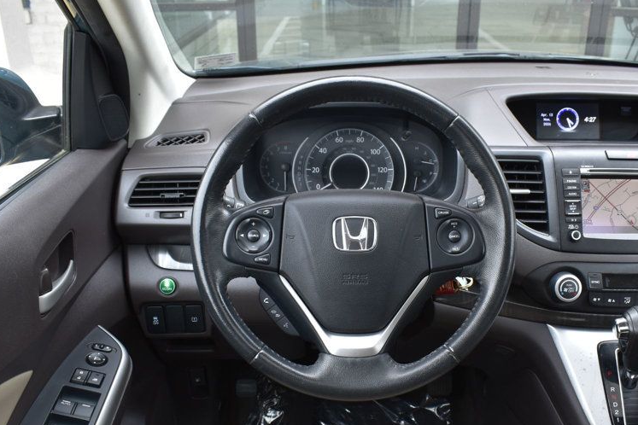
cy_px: 289
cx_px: 358
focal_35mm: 37
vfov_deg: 35.5
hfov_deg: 51.8
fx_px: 656
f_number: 8
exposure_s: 1/50
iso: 400
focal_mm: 18
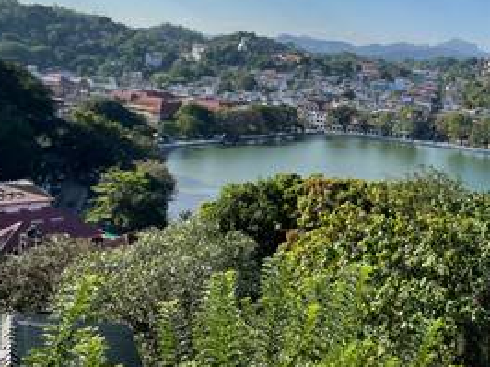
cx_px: 414
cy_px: 98
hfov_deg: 38.4
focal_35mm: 47
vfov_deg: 30.4
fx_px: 665
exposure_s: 1/3861
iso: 32
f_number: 1.6
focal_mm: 4.2
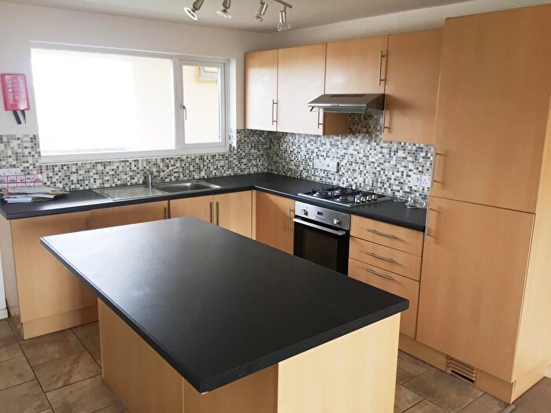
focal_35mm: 29
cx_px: 276
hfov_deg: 61.7
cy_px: 206
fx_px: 462
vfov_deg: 48.2
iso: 32
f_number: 2.2
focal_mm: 4.15
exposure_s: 1/33
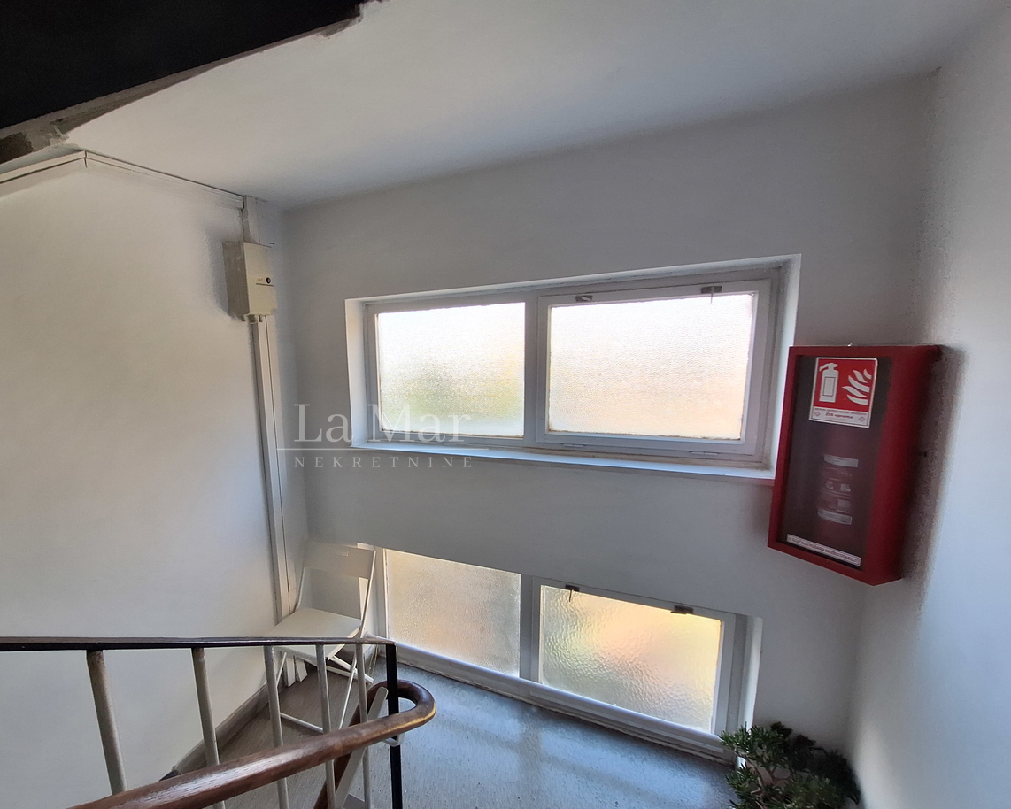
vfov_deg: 80.3
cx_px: 382
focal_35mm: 16
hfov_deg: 91.3
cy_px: 435
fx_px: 479
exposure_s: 1/100
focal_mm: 1.74
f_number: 2.2
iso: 50
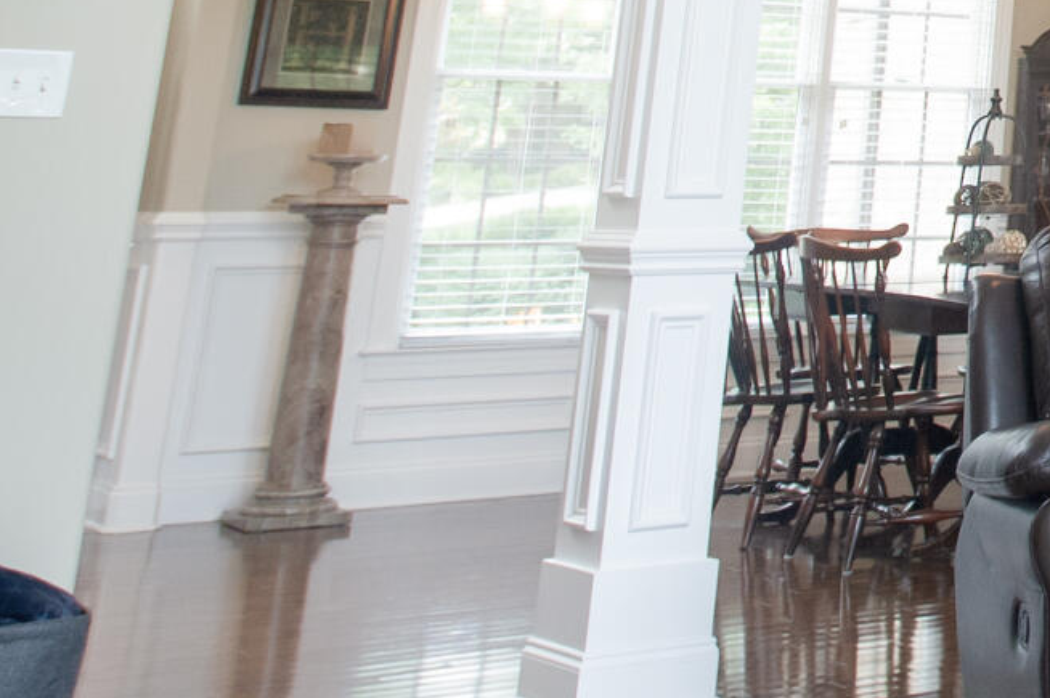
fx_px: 2273
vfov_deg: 16.8
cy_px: -99
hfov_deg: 20.9
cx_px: 1687
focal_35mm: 78
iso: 640
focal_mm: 17
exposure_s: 1/125
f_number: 4
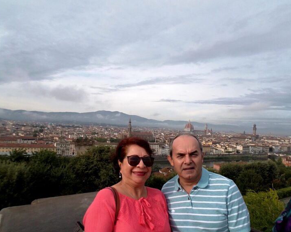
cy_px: 116
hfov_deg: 75.1
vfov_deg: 63.1
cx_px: 150
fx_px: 189
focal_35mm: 22
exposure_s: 1/1728
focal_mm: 2.1
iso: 50
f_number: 1.7
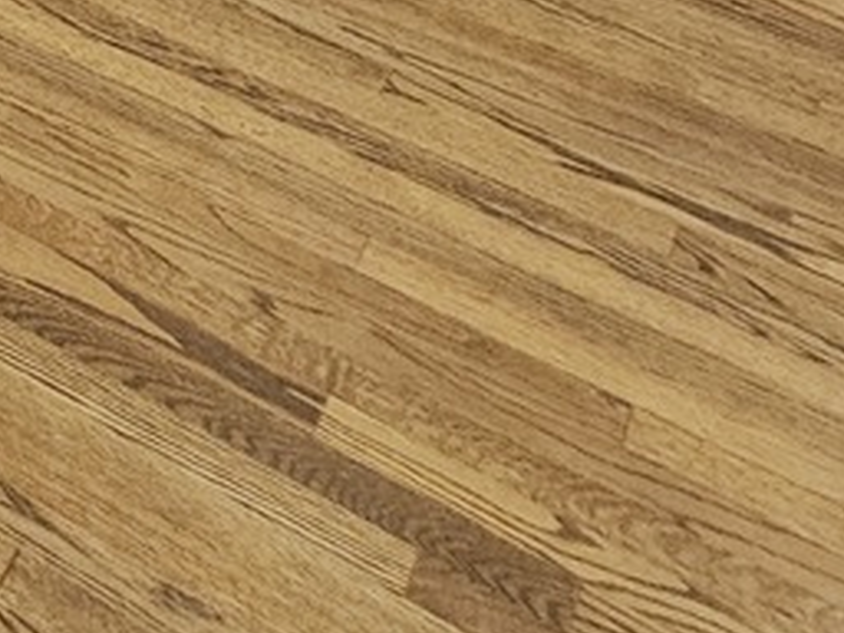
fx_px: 1780
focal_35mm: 73
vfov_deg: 13.3
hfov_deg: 16.0
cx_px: -1075
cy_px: -989
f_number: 2.2
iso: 400
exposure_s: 1/30
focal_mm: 2.2
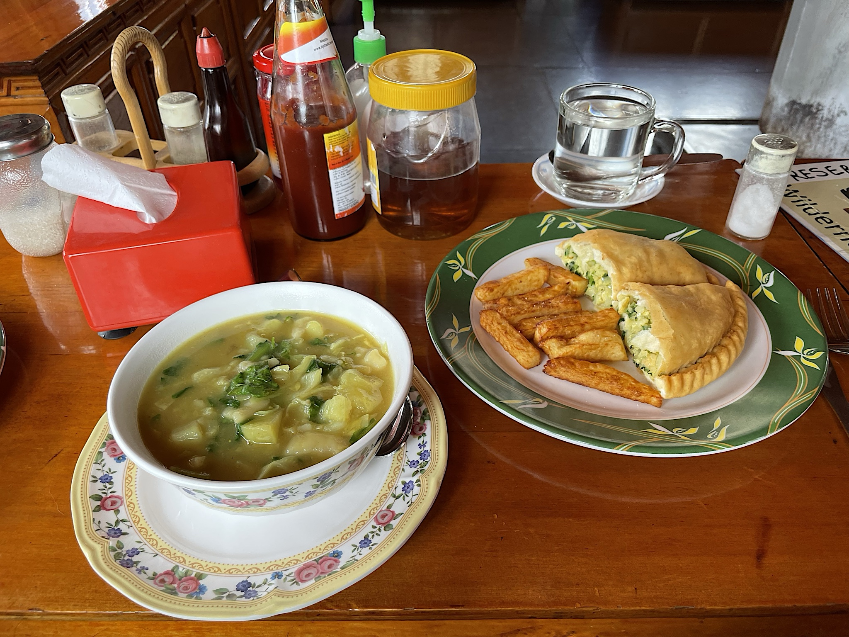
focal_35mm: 26
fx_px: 638
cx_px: 424
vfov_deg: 53.1
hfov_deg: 67.3
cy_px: 318
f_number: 1.6
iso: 50
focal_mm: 4.2
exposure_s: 1/121
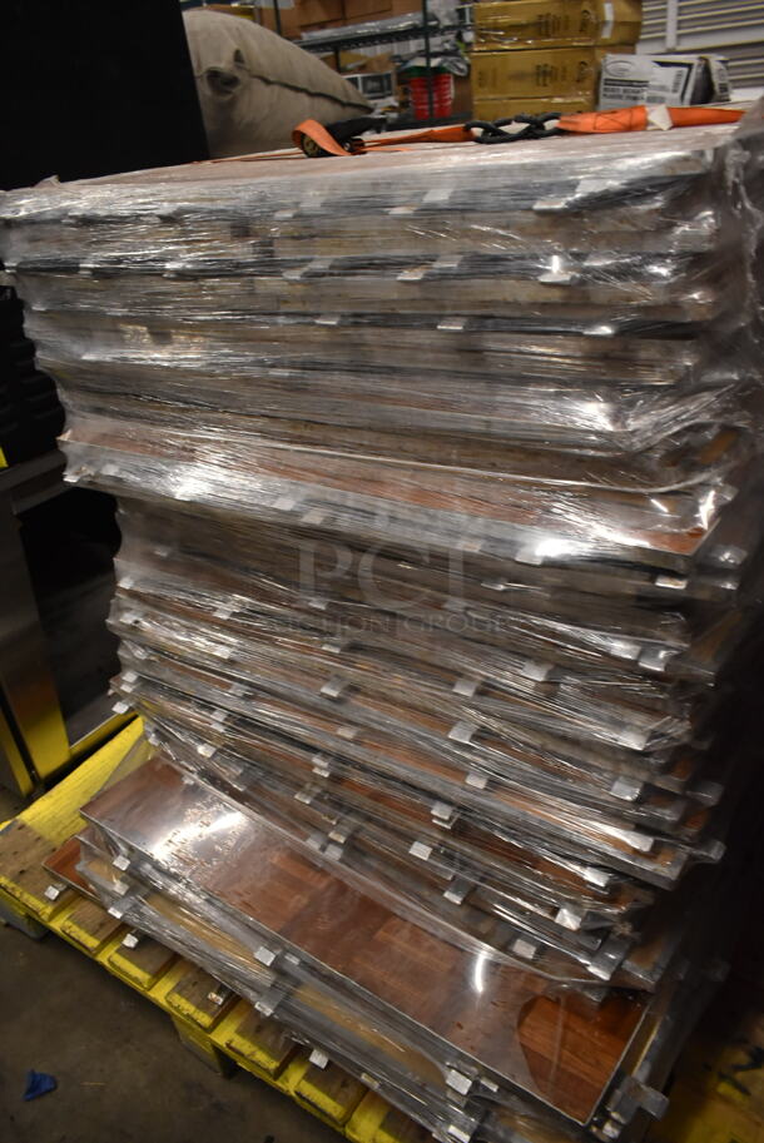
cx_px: 382
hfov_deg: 48.0
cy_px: 572
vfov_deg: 67.3
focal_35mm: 27
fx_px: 858
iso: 1800
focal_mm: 18
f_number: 3.5
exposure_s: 1/125
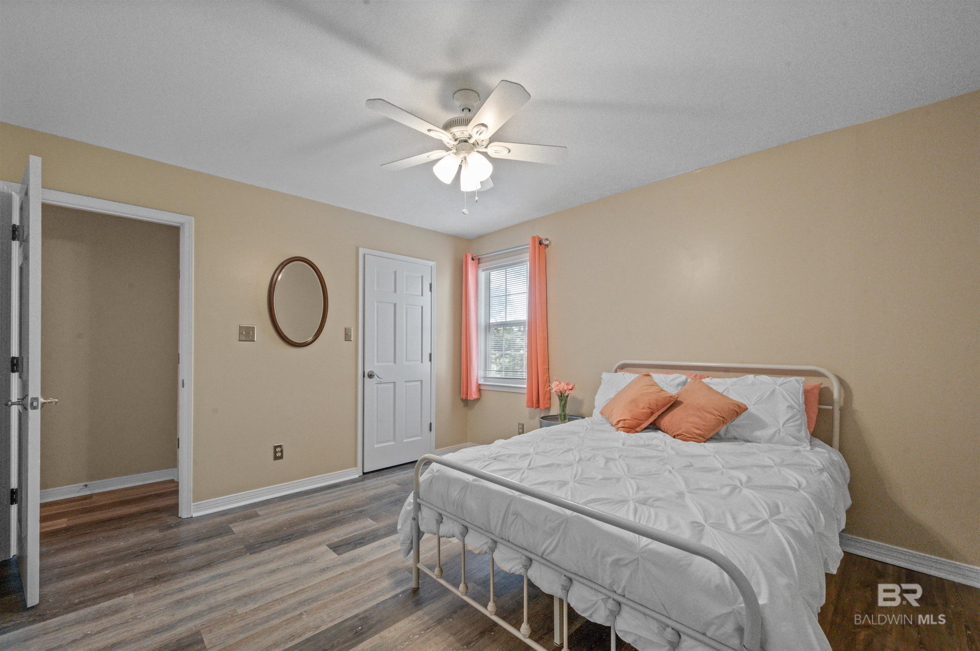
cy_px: 326
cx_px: 490
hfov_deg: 104.3
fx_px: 381
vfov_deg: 81.1
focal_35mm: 14
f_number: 13
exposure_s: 1/30
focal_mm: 14
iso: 2500
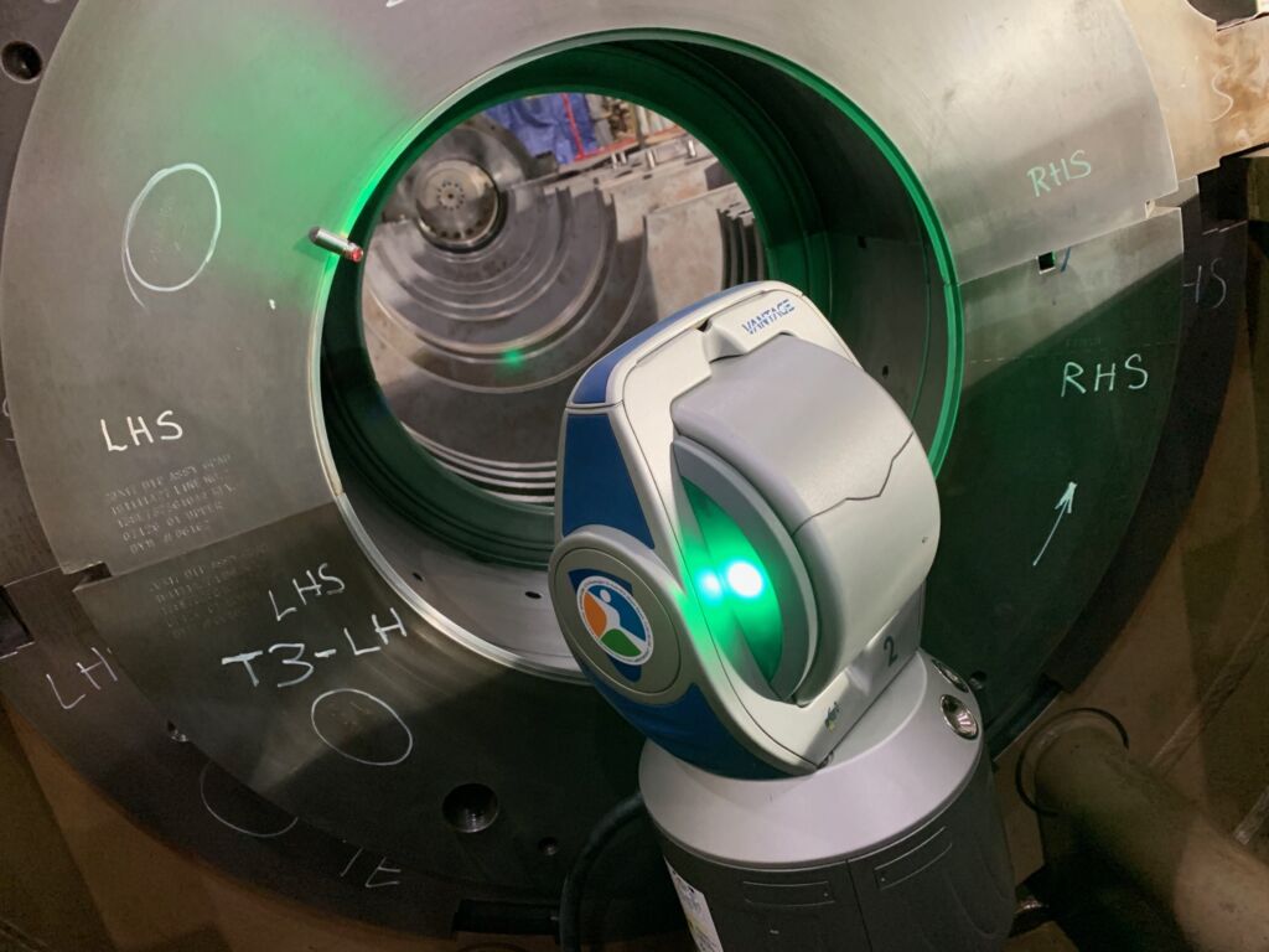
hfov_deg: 67.3
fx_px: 953
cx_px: 634
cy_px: 476
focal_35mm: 26
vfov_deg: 53.1
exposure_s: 1/33
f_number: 1.8
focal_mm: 4.25
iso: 400
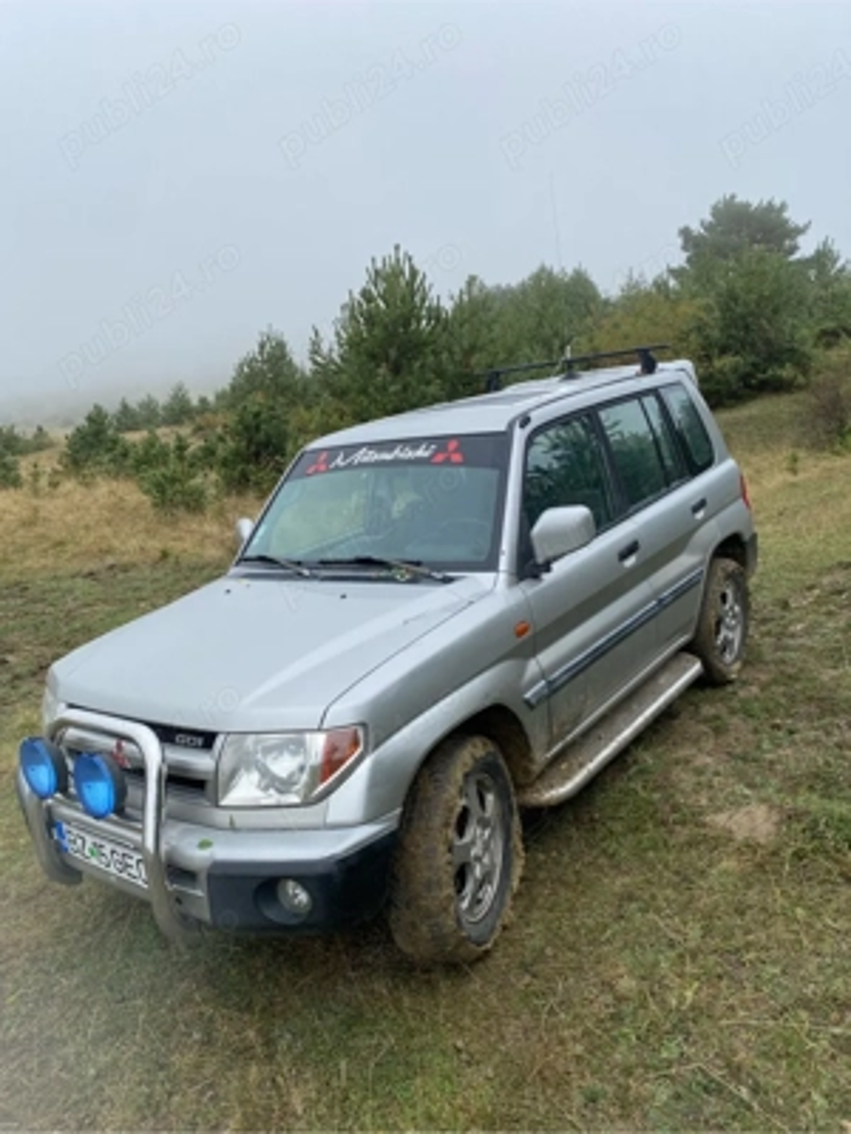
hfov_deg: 53.1
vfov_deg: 67.3
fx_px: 852
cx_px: 426
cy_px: 567
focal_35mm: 26
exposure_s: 1/747
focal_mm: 4.25
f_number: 1.8
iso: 32
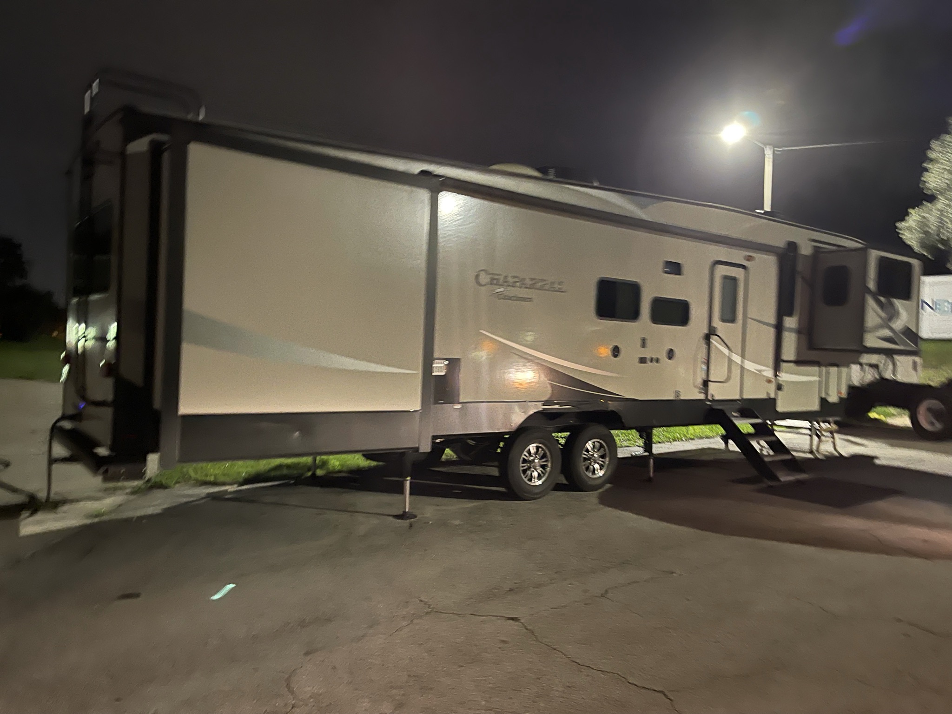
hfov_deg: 67.3
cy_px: 357
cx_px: 476
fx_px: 715
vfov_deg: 53.1
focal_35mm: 26
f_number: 1.6
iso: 640
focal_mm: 5.1
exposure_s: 1/9
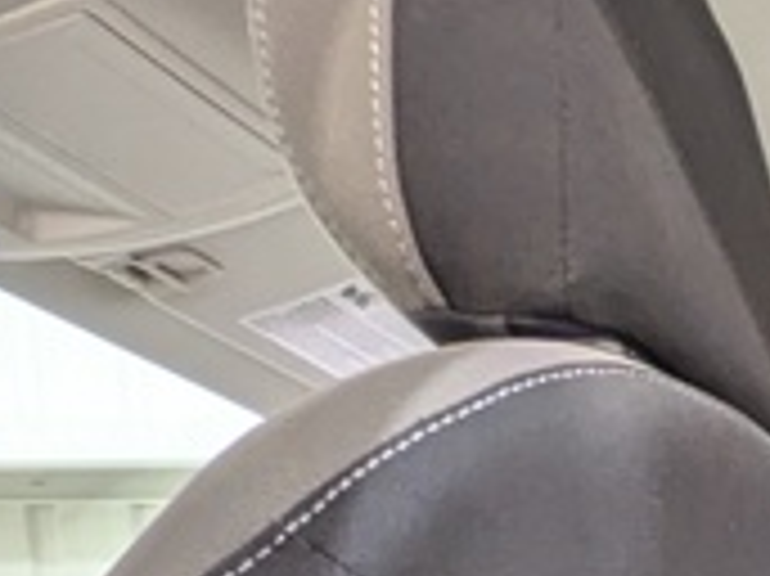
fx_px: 1867
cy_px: 1260
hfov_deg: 17.2
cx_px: 1522
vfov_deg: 13.9
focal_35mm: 84
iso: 134
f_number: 2.2
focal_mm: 1.83
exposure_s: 1/25
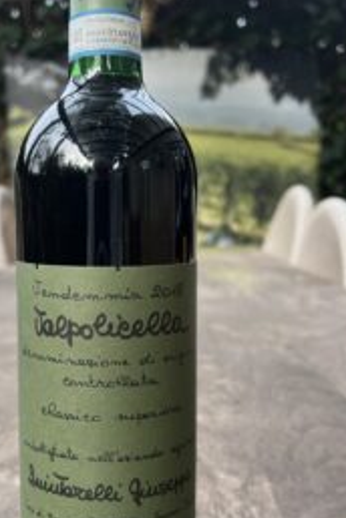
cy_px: 269
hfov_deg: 31.7
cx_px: 123
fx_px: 605
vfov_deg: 46.4
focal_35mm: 42
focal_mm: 5.7
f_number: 1.5
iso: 50
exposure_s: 1/121
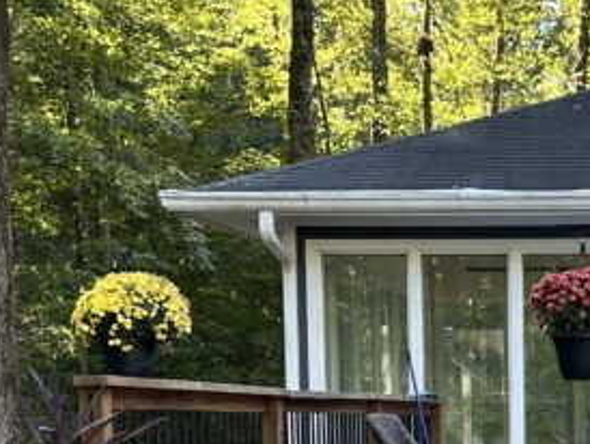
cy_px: 541
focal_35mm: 70
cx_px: 642
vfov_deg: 19.7
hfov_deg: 25.8
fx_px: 1194
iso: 125
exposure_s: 1/149
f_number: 1.78
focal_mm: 6.86
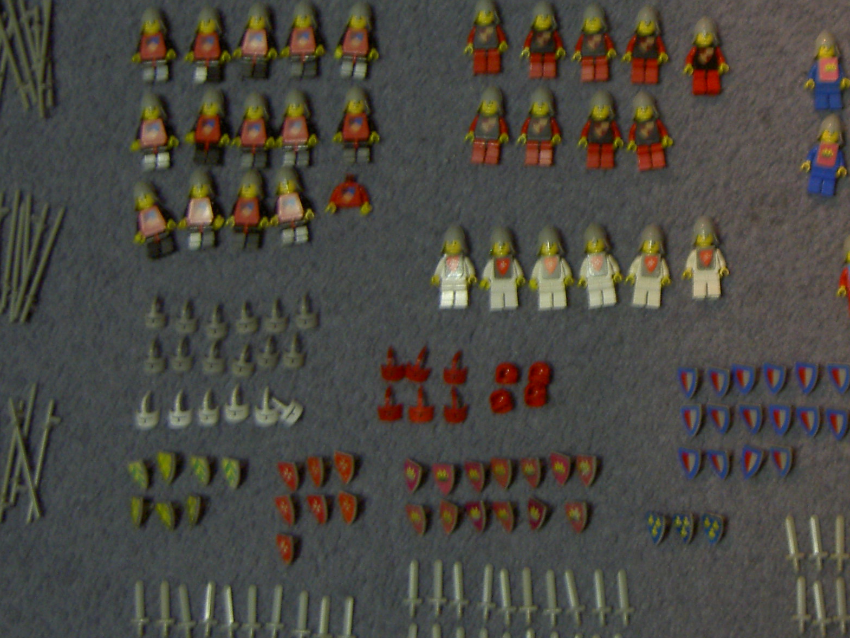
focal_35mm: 70
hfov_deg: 27.2
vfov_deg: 20.9
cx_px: 677
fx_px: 1719
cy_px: 221
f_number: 2.8
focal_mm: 8
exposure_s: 1/8
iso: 100
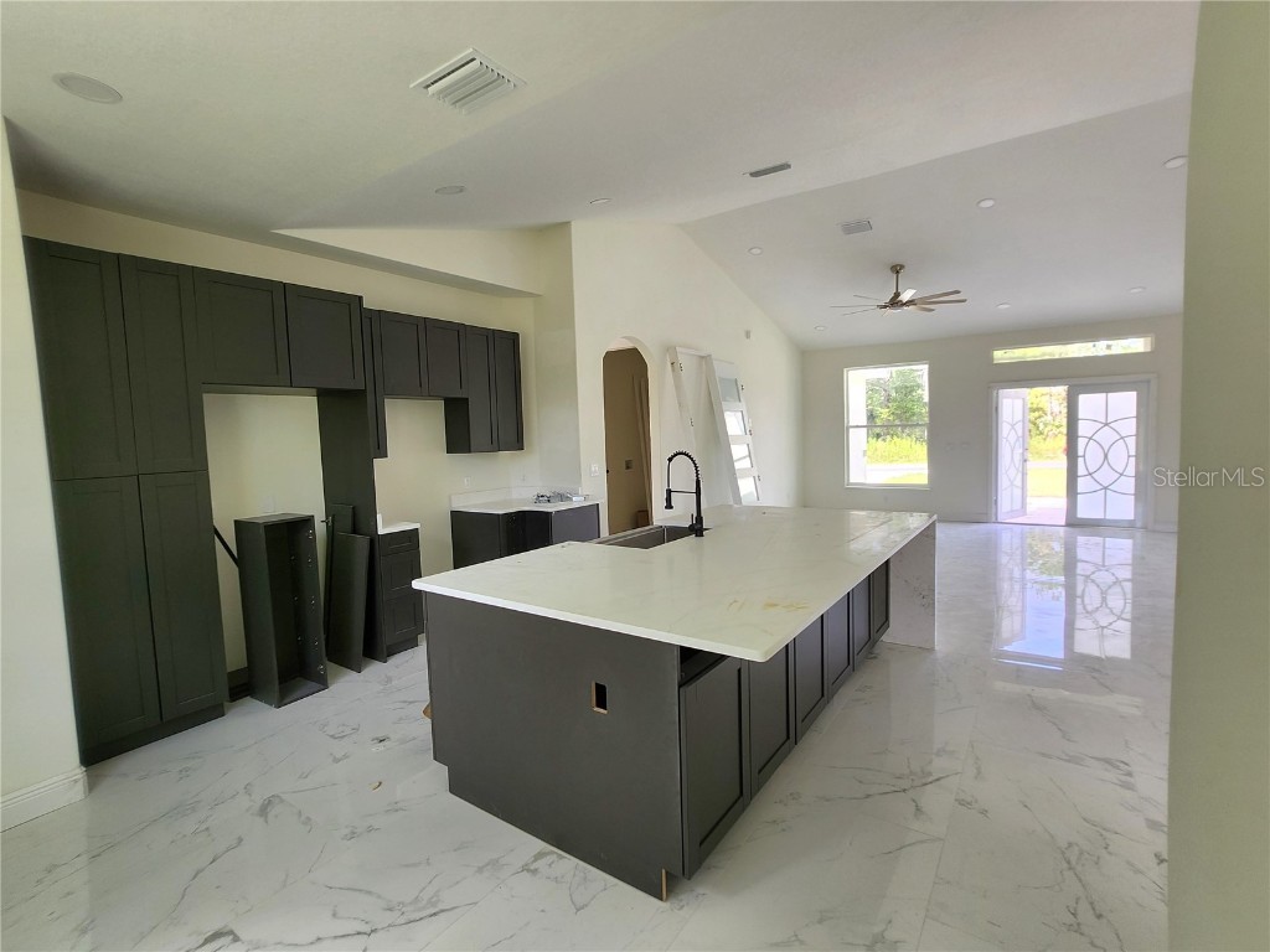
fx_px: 477
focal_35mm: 13
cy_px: 476
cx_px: 635
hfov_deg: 106.2
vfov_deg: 89.9
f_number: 2.2
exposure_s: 1/60.2
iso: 40
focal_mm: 1.7
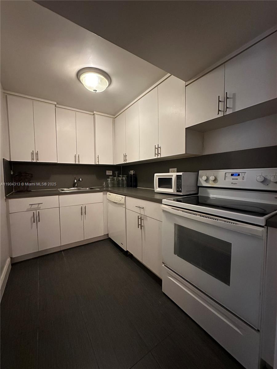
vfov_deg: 102.1
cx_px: 138
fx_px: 149
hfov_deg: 85.7
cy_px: 184
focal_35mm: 14
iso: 1000
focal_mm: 2.22
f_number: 2.2
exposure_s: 1/60
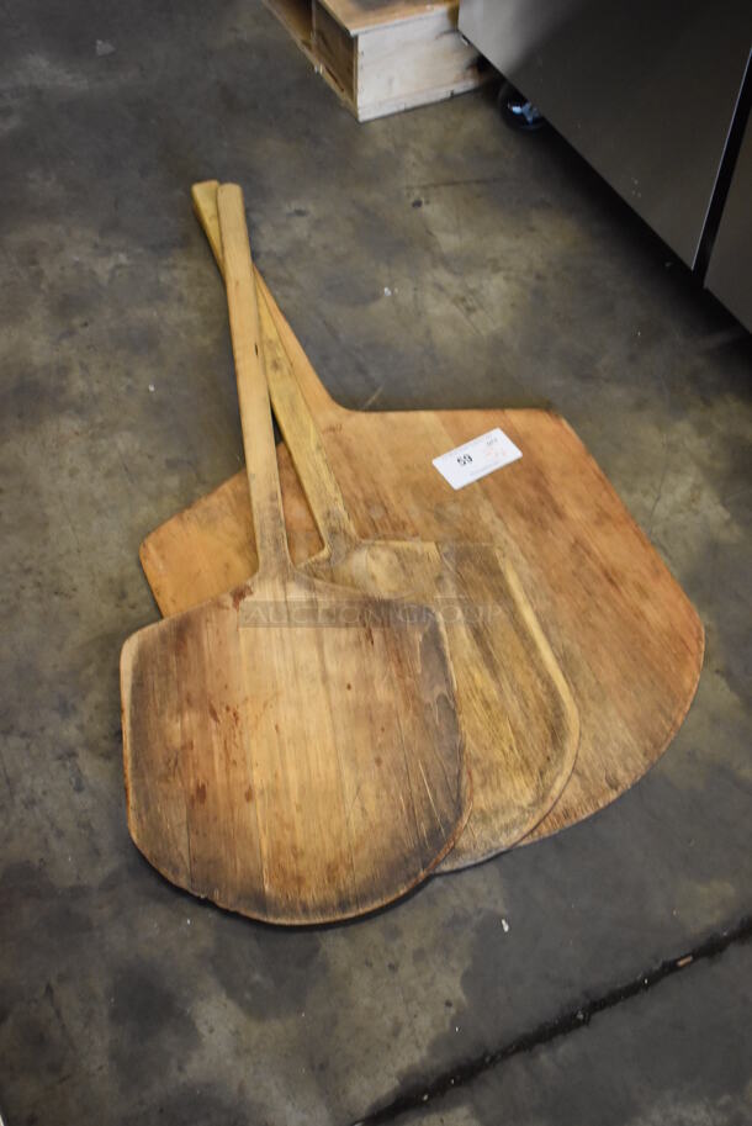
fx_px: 1314
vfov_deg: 46.4
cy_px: 563
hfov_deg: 31.9
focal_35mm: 42
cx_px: 376
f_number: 4.2
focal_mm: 28
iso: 3200
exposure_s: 1/125
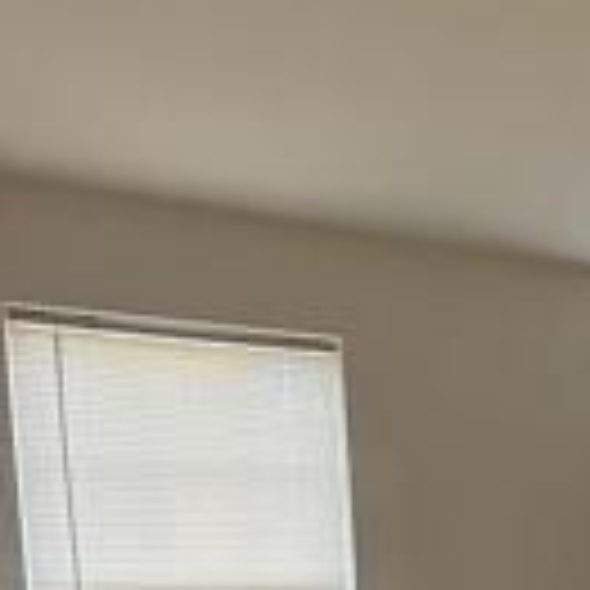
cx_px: 727
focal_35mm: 51
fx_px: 983
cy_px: 689
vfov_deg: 29.3
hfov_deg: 28.5
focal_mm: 2.22
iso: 640
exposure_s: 1/60
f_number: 2.2
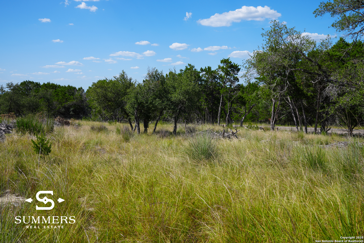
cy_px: 122
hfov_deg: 55.8
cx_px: 182
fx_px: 344
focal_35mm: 34
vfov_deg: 38.9
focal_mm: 34
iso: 100
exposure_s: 1/160
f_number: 10
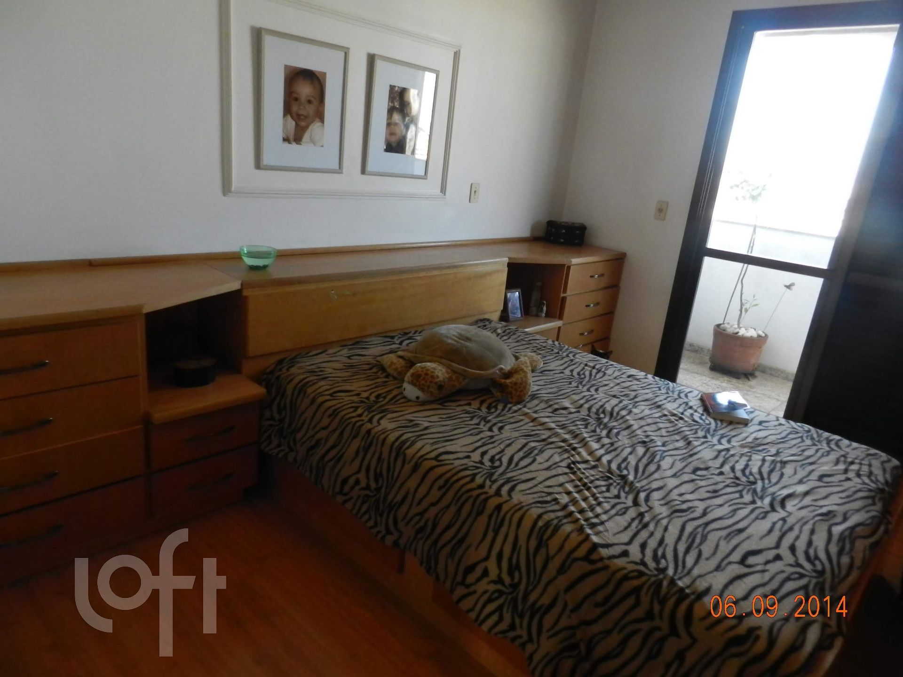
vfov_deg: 58.9
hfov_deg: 73.9
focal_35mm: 23
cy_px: 338
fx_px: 600
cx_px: 452
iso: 160
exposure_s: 1/30
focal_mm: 4
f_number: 3.4
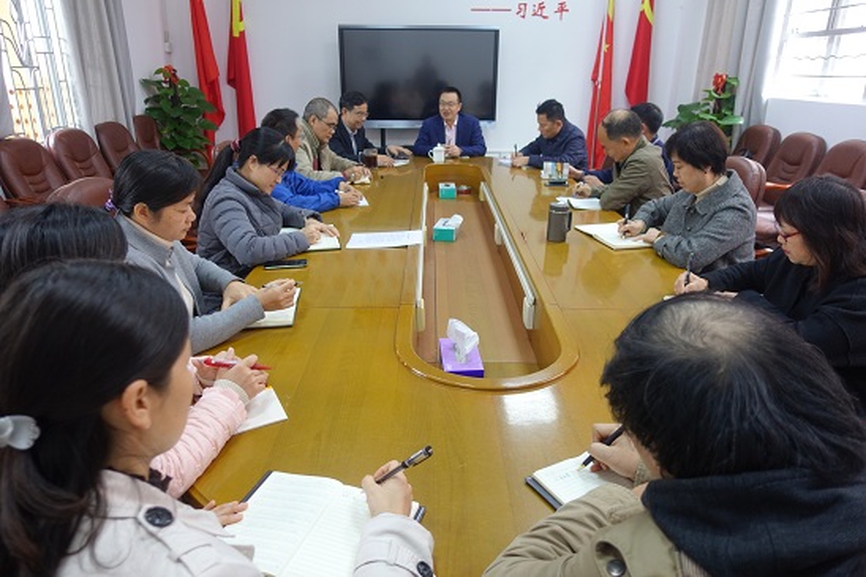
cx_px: 433
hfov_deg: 73.8
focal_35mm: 24
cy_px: 288
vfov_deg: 53.1
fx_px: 577
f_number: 1.8
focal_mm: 8.8
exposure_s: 1/30
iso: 200
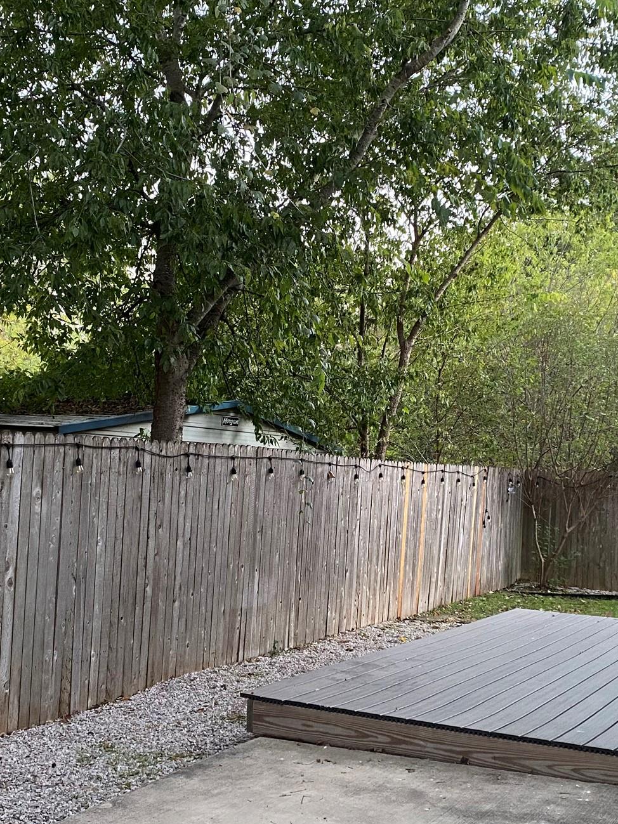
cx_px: 305
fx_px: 976
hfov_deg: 35.1
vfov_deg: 45.7
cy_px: 447
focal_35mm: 41
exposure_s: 1/40
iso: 400
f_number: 1.8
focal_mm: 4.25
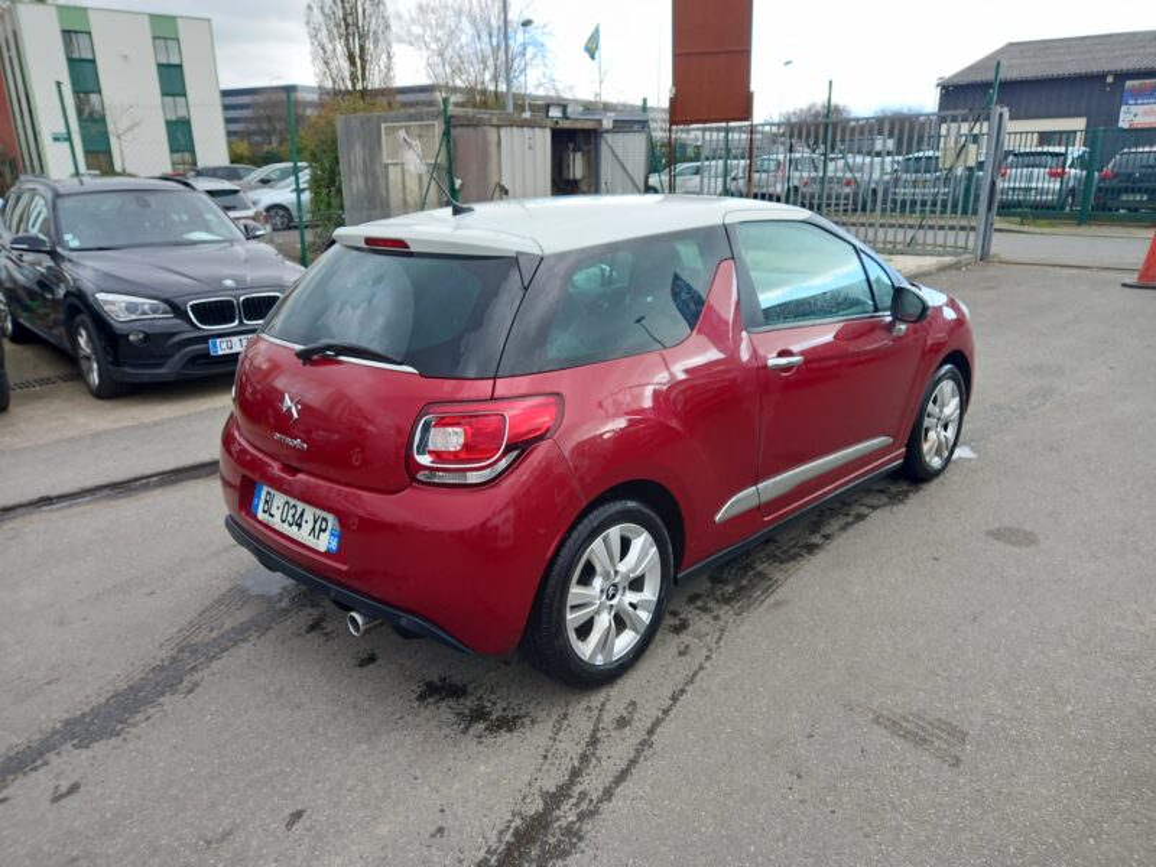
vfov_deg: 54.9
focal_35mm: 25
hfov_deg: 69.4
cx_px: 578
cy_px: 434
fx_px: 835
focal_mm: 4.6
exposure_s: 1/50
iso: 32
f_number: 2
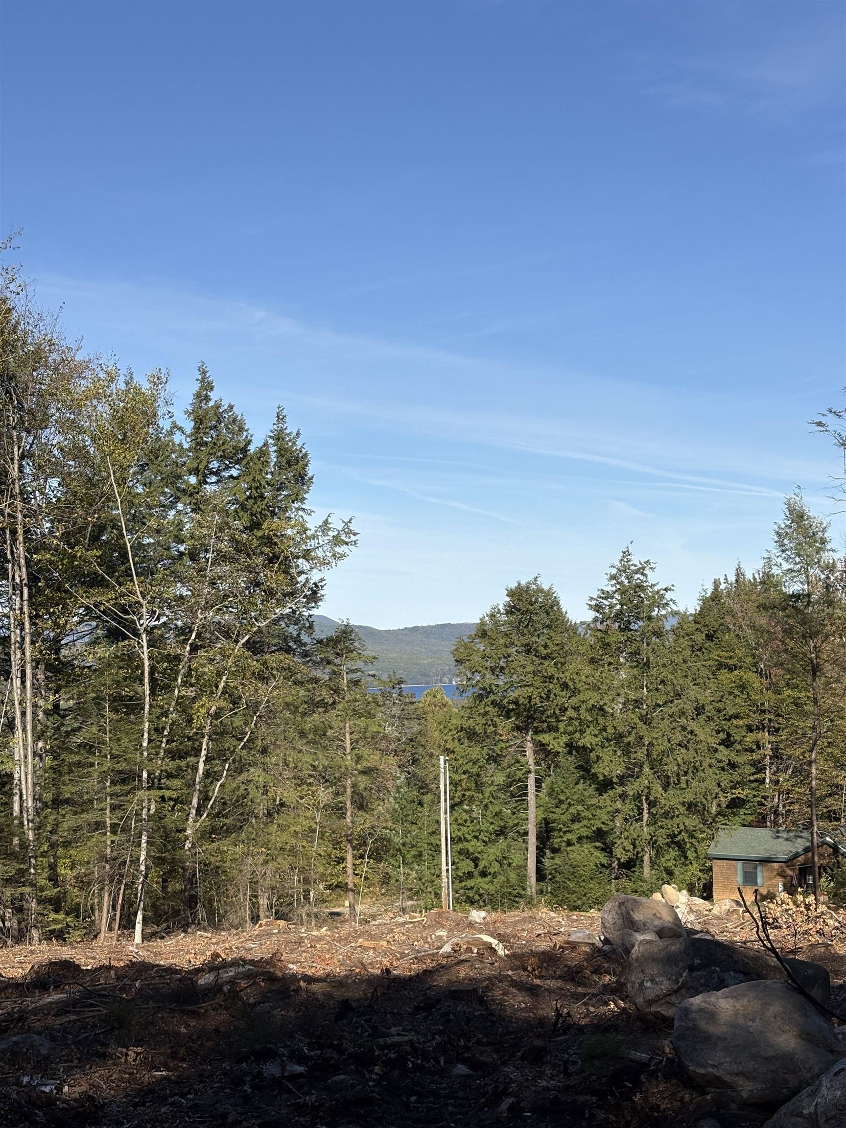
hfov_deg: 28.0
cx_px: 423
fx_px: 1694
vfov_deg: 36.8
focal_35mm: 52
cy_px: 564
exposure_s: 1/4630
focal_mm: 5.96
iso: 40
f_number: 1.6
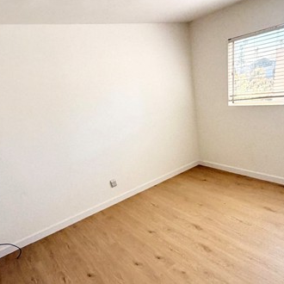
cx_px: 166
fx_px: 223
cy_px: 202
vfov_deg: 62.4
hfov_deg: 64.6
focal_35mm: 24
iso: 160
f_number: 2.2
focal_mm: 2.22
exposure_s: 1/121
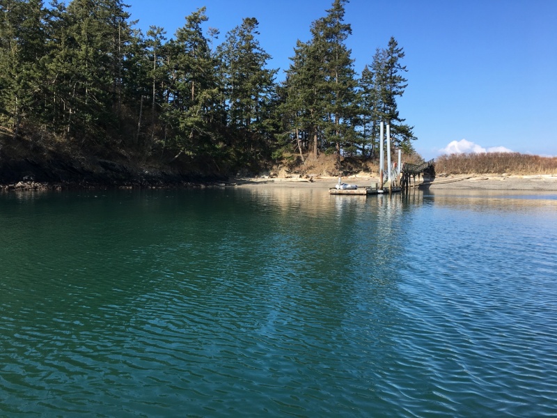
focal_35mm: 29
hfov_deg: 61.7
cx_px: 278
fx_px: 467
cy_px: 209
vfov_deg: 48.2
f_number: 2.2
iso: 25
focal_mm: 4.15
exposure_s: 1/927
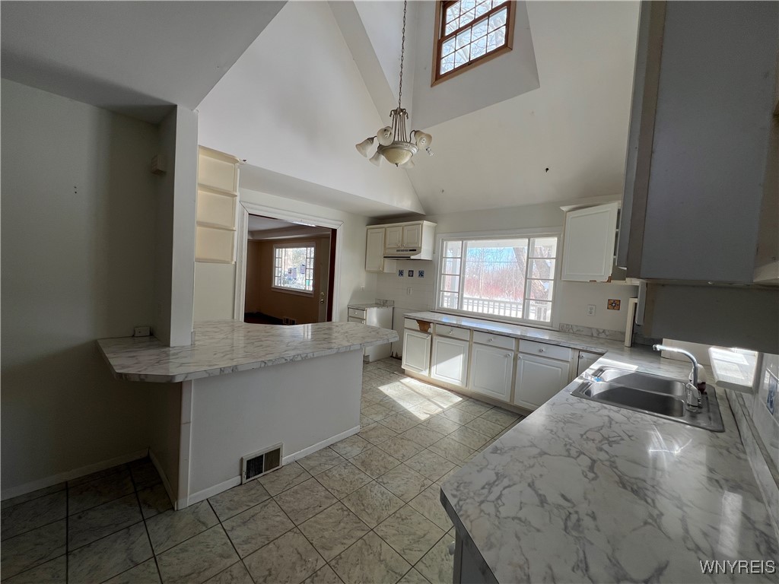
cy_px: 292
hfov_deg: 106.2
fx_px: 293
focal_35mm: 13
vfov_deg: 89.9
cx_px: 390
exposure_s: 1/215
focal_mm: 1.57
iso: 32
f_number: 1.8
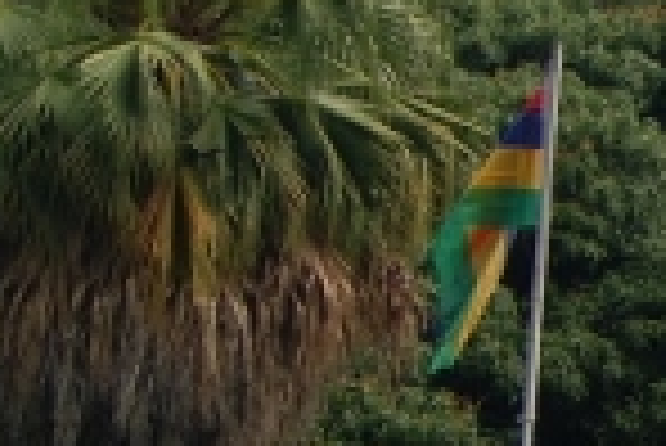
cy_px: 212
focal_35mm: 146
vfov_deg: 9.4
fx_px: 2704
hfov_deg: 11.9
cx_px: 1480
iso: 100
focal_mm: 18
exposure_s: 1/80
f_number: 10
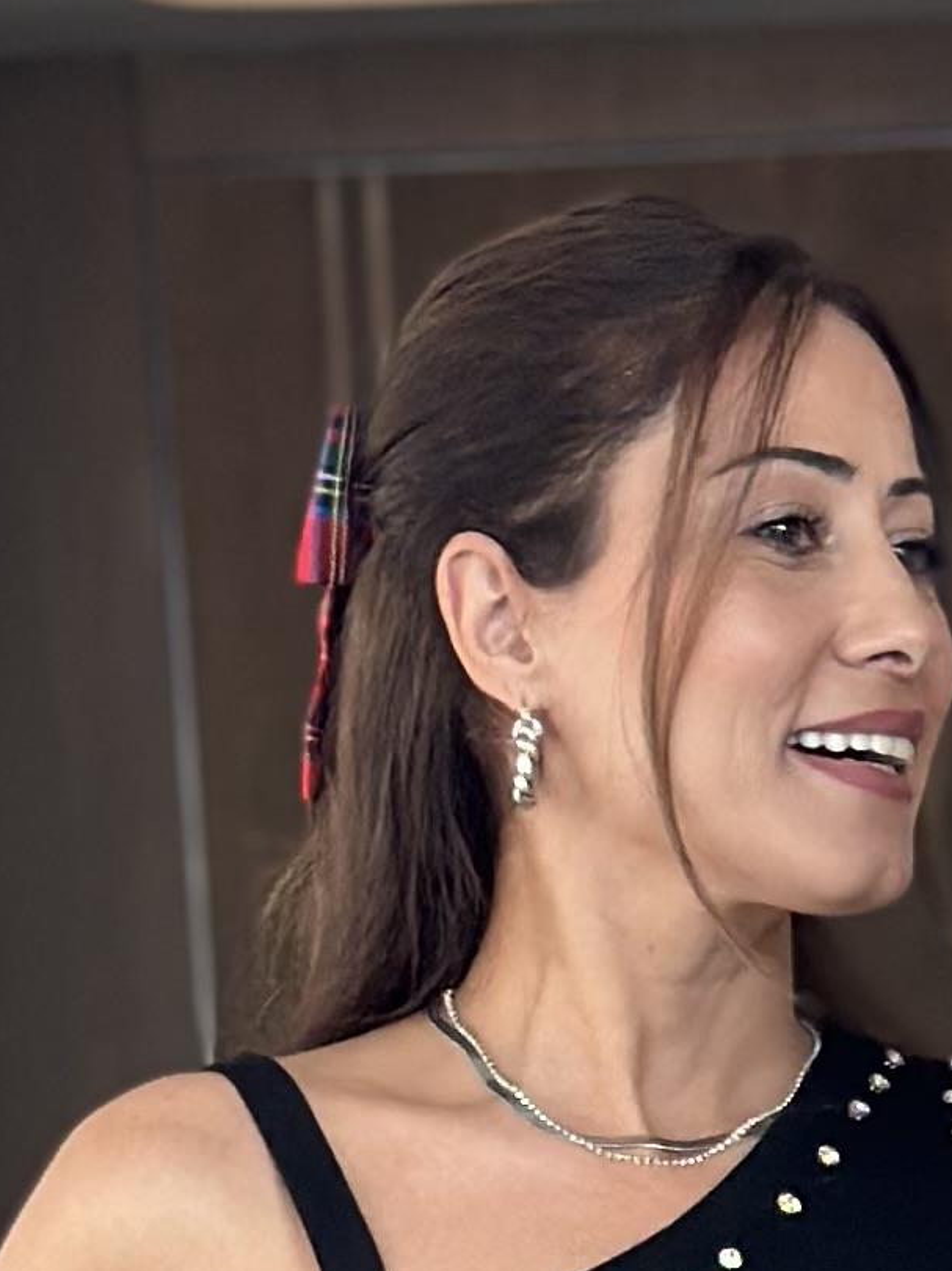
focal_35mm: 239
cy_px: 2711
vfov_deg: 7.9
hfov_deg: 6.2
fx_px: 8769
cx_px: 699
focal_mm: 6.86
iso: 125
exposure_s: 1/60
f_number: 1.78
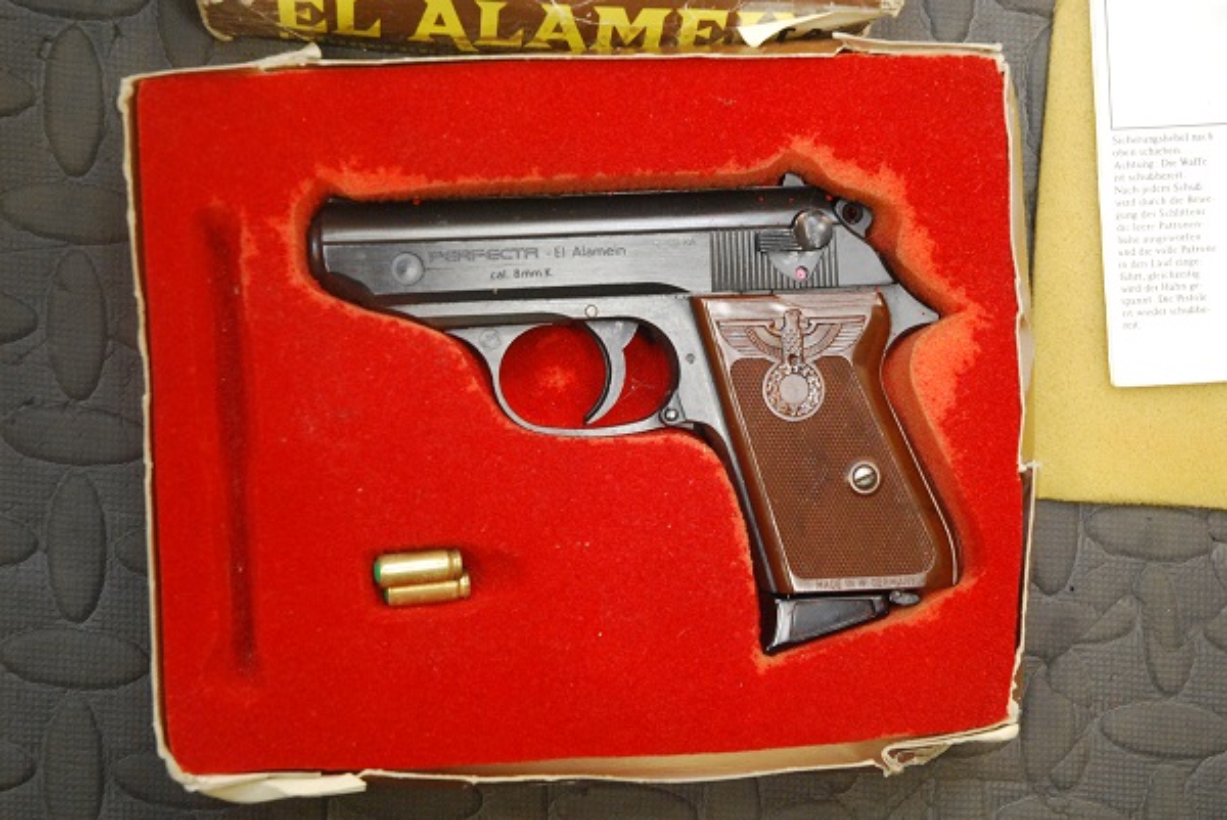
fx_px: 2456
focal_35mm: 72
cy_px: 410
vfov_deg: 19.0
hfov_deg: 28.1
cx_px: 614
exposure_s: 1/30
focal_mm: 48
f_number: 4.5
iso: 1400
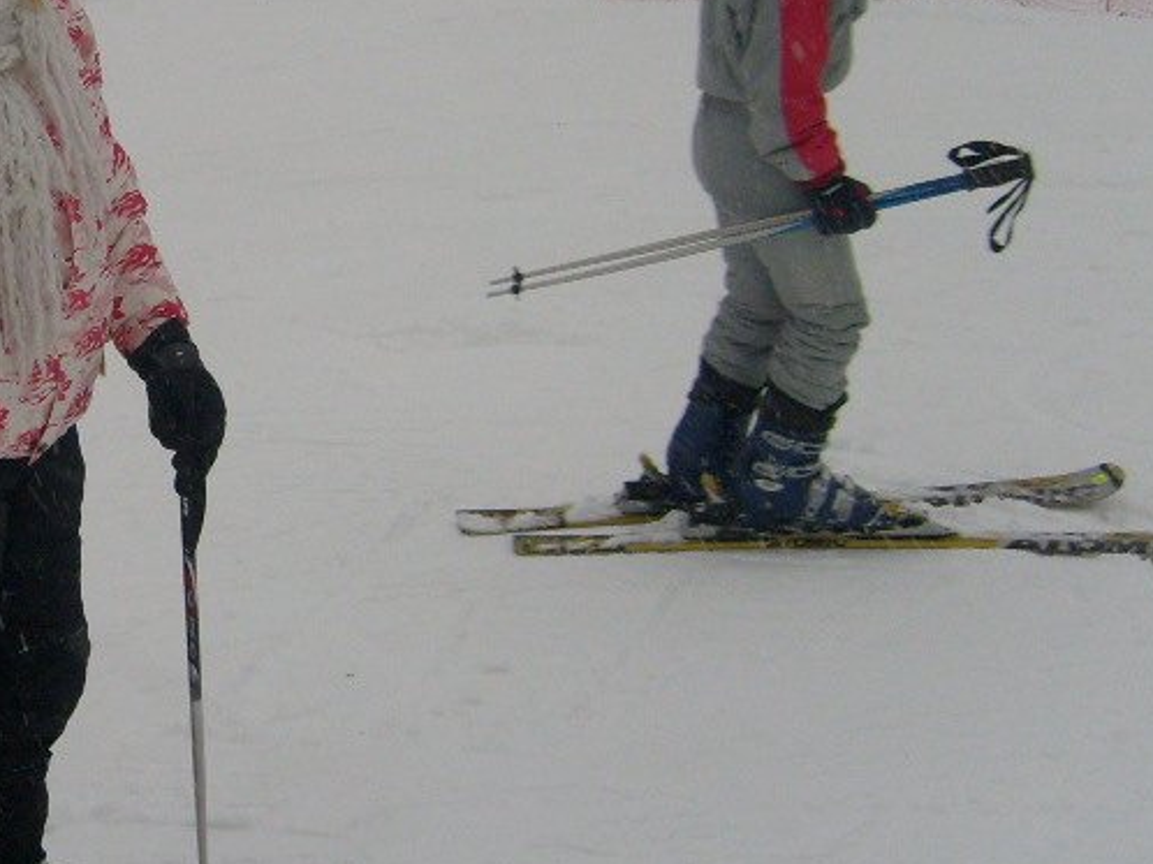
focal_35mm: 72
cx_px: -5
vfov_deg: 20.3
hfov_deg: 25.7
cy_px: 283
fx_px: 2397
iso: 80
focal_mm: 5.8
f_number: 7.1
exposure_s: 1/180
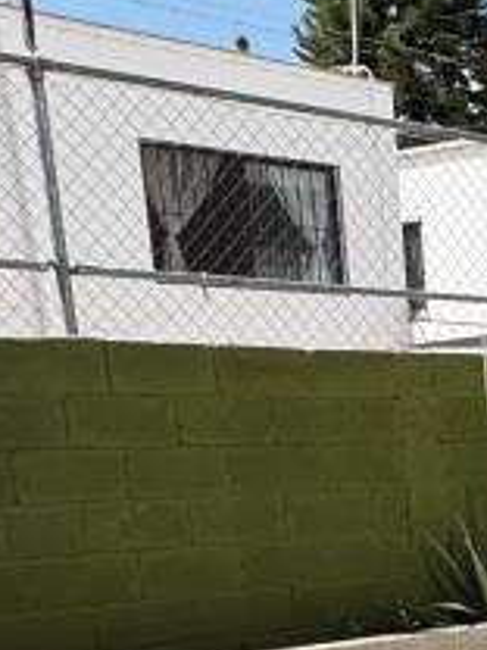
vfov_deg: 25.7
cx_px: 865
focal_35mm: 69
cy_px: 750
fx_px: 1294
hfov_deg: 17.5
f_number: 2.2
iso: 50
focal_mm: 2.22
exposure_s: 1/1299
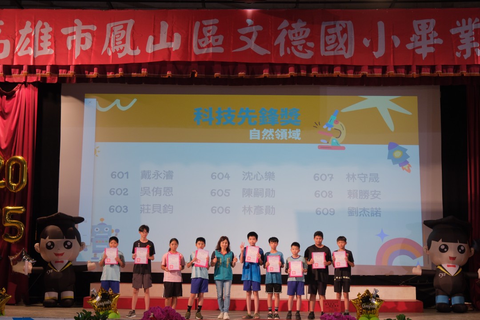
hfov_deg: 41.1
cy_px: 160
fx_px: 640
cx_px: 240
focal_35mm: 48
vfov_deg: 28.1
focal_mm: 32.1
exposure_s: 1/60
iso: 800
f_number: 2.8
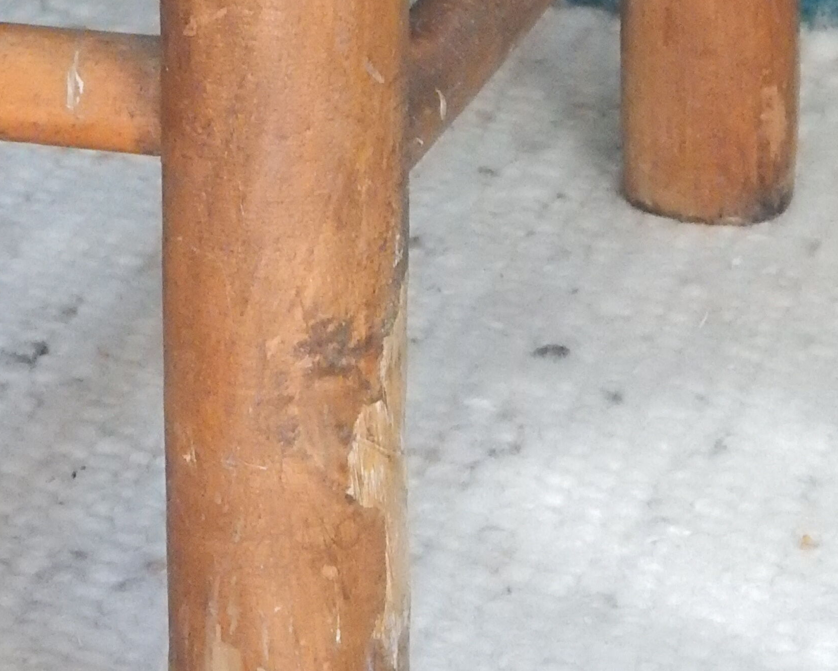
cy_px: -94
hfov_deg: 10.1
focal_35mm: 192
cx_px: 333
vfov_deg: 8.0
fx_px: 4763
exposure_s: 1/40
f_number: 4.8
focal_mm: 12.6
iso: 1400
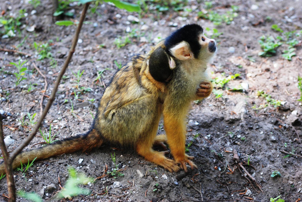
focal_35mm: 150
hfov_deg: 13.7
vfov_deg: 9.2
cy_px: 101
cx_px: 151
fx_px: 1260
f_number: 4.2
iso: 360
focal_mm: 100
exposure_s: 1/125
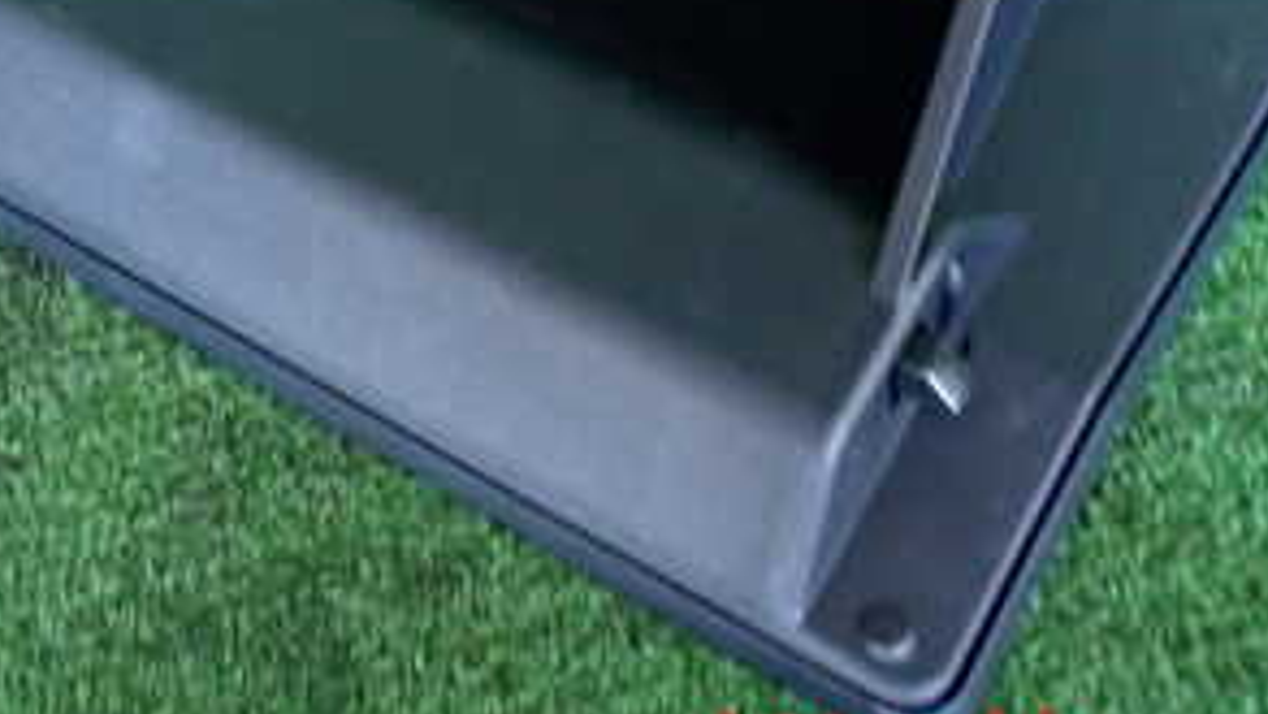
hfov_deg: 31.1
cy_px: -164
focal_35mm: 67
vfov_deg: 17.1
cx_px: 398
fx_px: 2253
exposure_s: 1/30
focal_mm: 5.4
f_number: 2.3
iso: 500
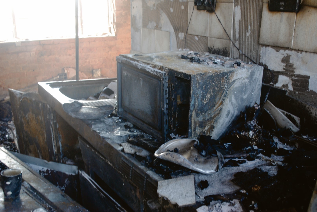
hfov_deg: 49.5
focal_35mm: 39
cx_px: 158
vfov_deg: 34.3
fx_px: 344
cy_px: 106
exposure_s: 1/30
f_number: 4.2
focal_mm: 26
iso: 450
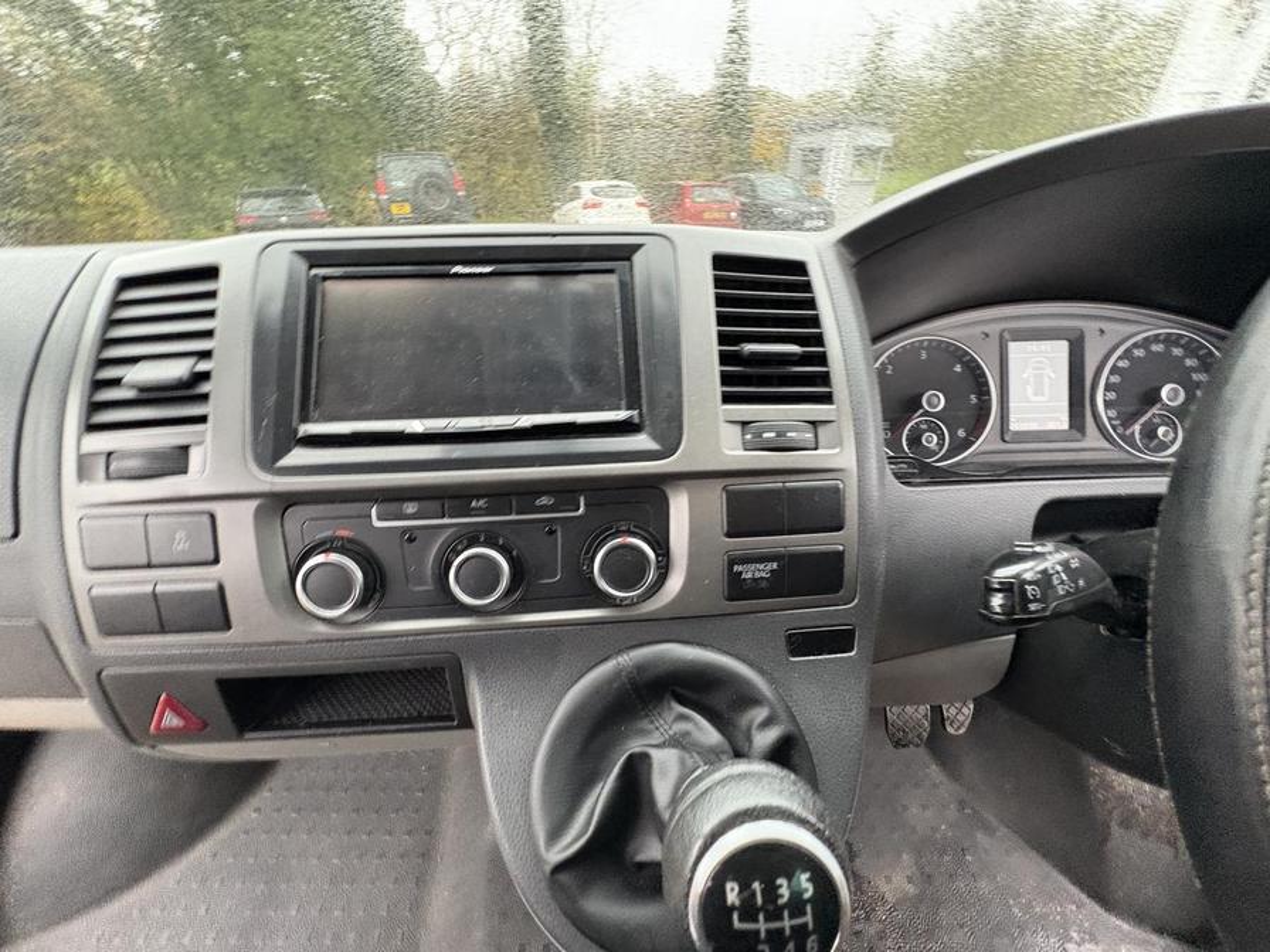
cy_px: 476
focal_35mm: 14
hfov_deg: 102.1
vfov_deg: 85.7
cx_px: 635
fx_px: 514
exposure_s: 1/60
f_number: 2.2
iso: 640
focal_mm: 2.22
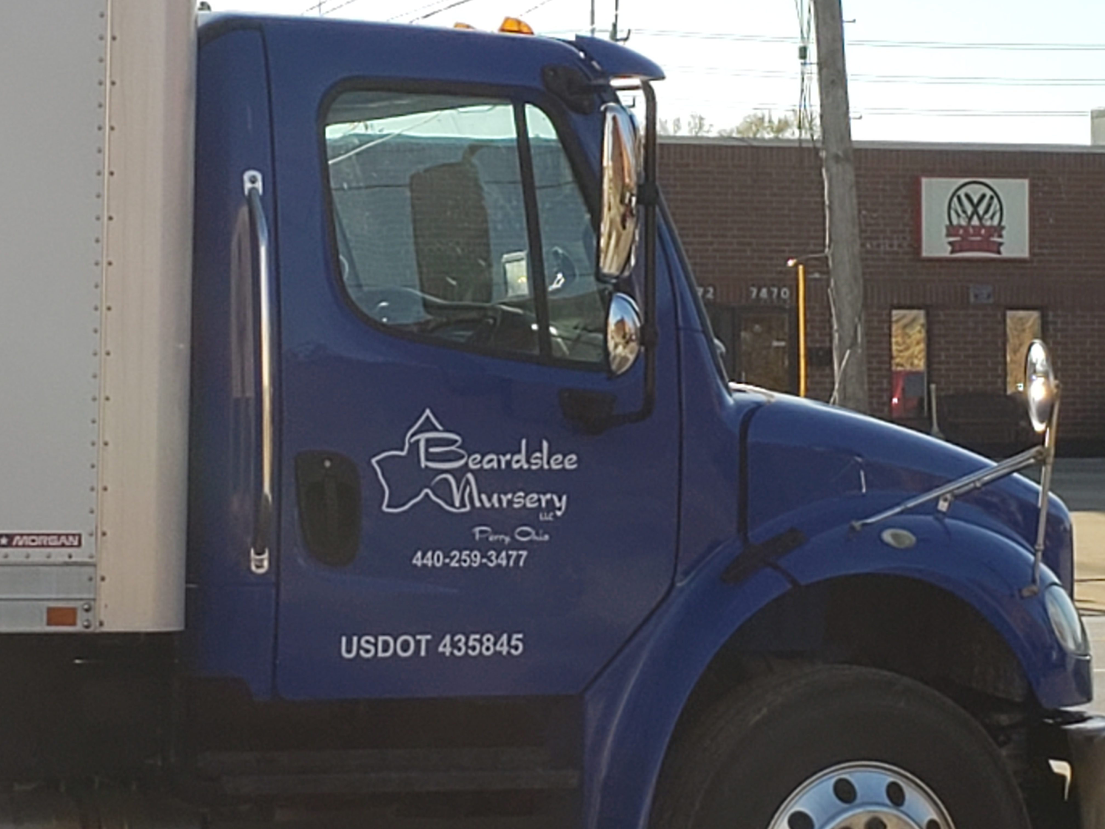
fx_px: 830
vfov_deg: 53.1
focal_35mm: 26
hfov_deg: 67.3
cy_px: 414
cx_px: 552
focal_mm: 4.3
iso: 50
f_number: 2.4
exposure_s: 1/502
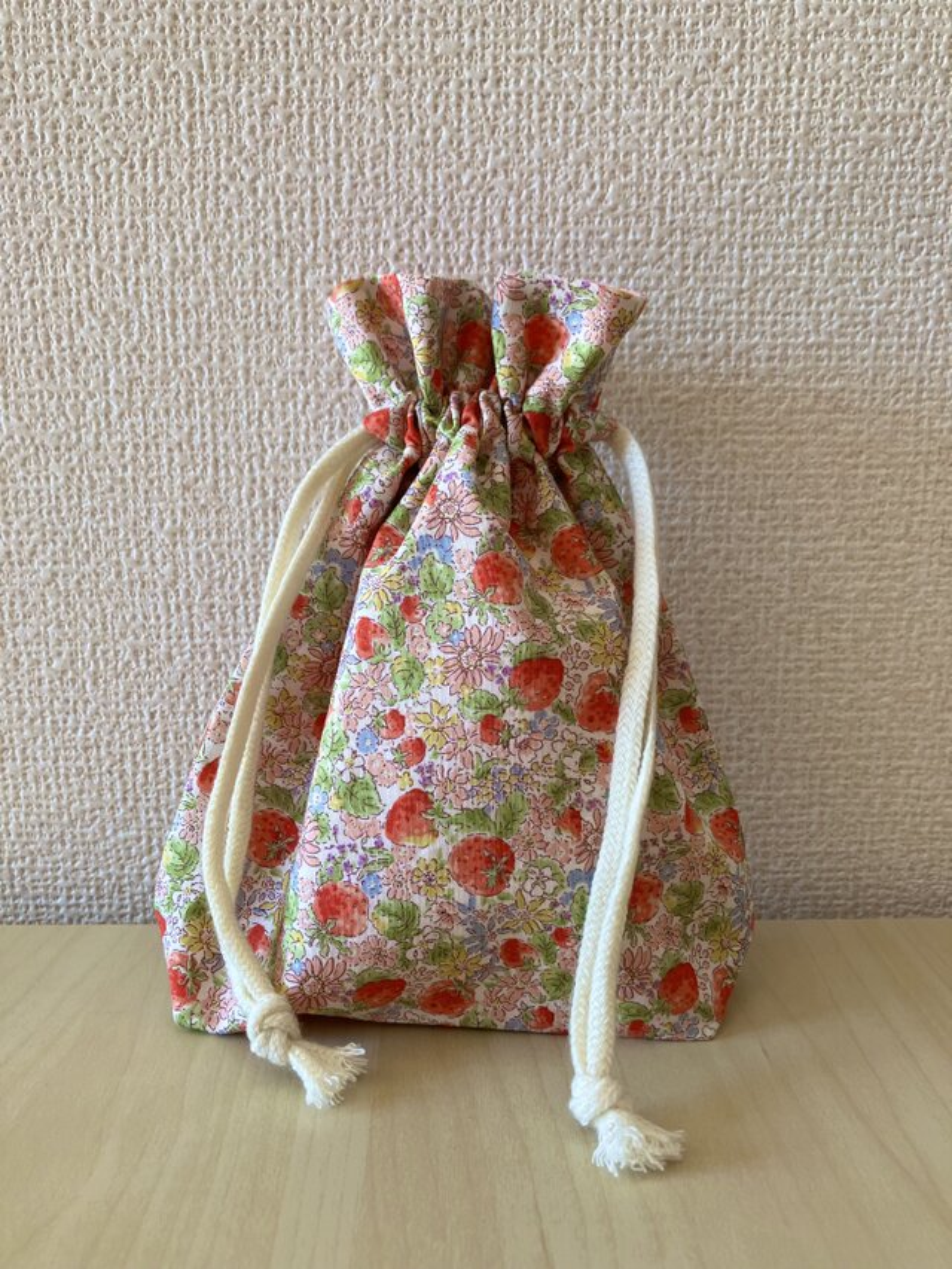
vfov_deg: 63.4
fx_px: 1026
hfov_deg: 49.8
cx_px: 476
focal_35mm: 28
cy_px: 634
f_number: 1.8
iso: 50
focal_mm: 3.99
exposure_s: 1/121
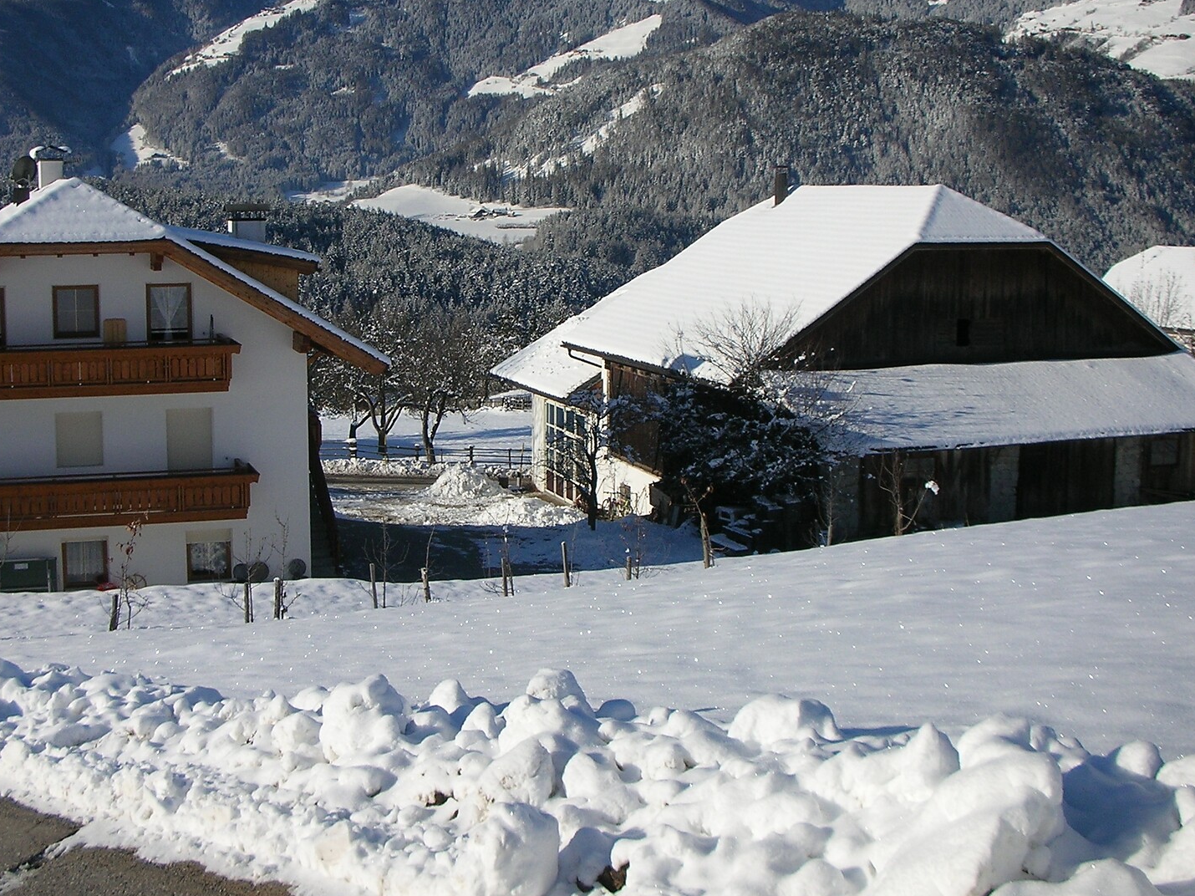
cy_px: 354
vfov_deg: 30.8
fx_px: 1622
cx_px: 511
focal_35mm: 47
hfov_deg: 40.3
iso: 50
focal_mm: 5.8
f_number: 8.5
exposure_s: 1/210
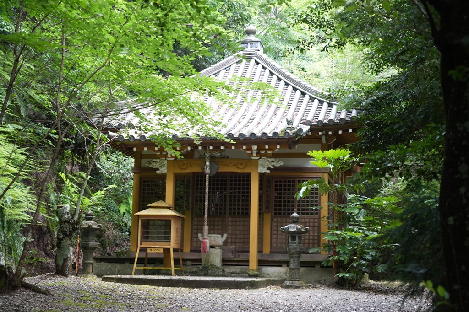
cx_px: 234
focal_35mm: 59
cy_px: 156
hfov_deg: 33.9
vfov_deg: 23.0
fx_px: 768
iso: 1000
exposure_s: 1/160
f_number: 4
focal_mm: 59
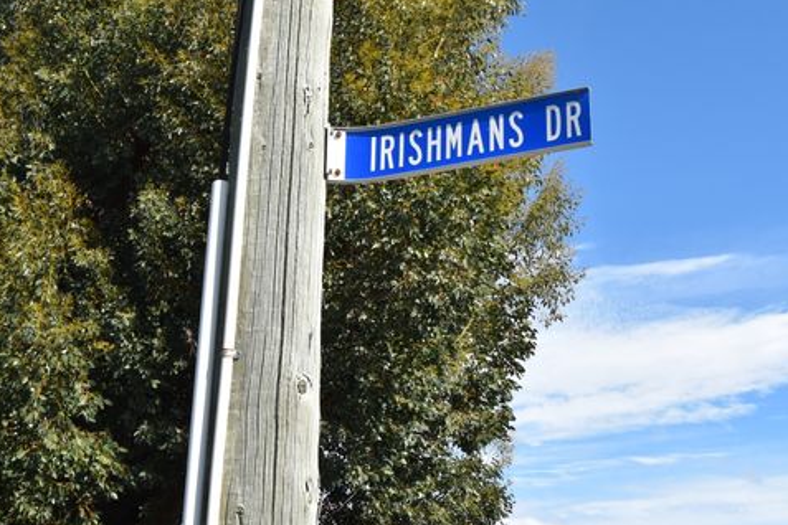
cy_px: 168
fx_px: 1269
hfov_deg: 34.2
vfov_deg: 23.3
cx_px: 517
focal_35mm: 58
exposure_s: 1/400
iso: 200
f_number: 10
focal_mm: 24
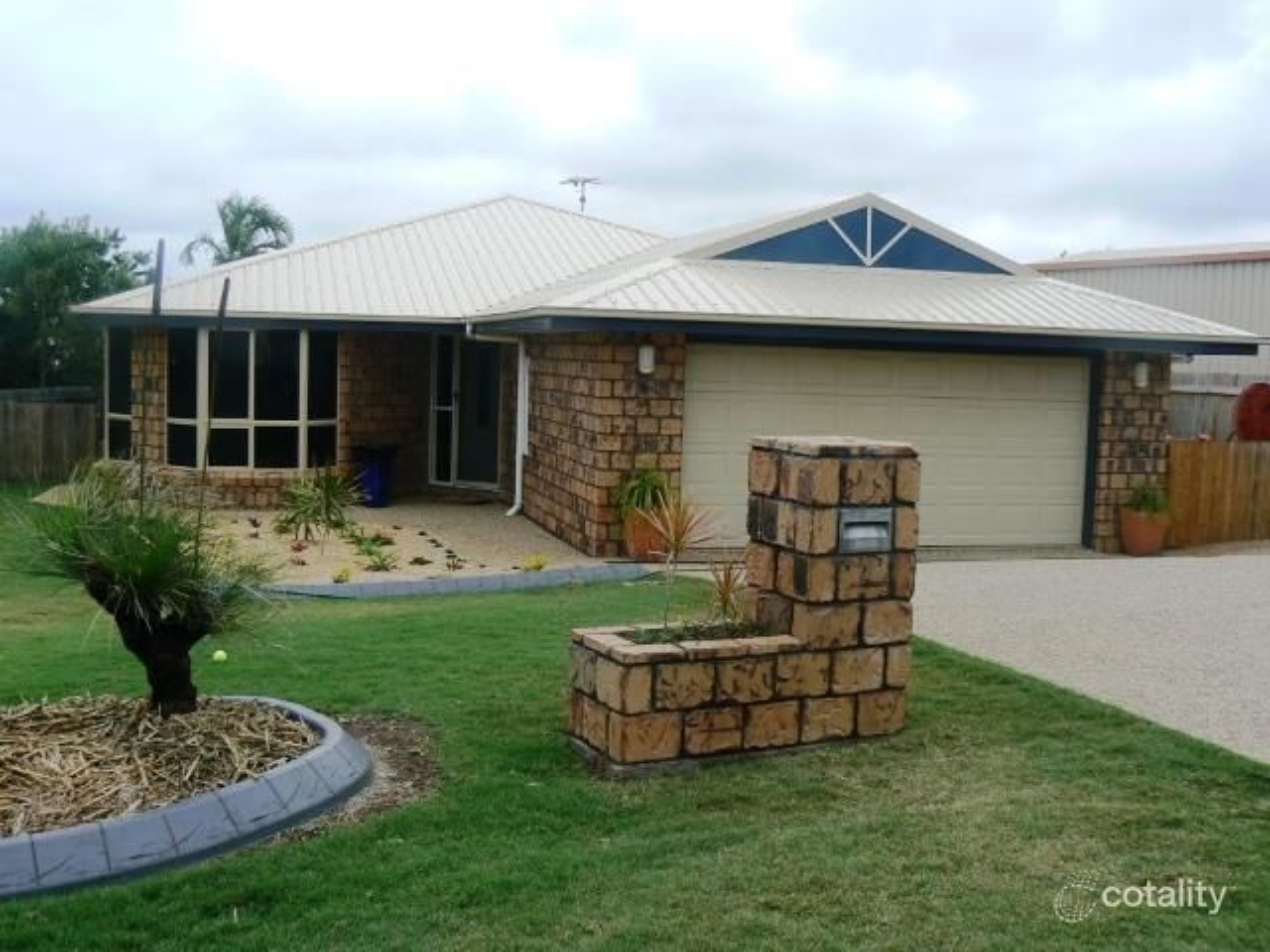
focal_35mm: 36
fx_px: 1321
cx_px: 635
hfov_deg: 51.4
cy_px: 476
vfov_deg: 39.7
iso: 80
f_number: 5.6
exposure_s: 1/200
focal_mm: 6
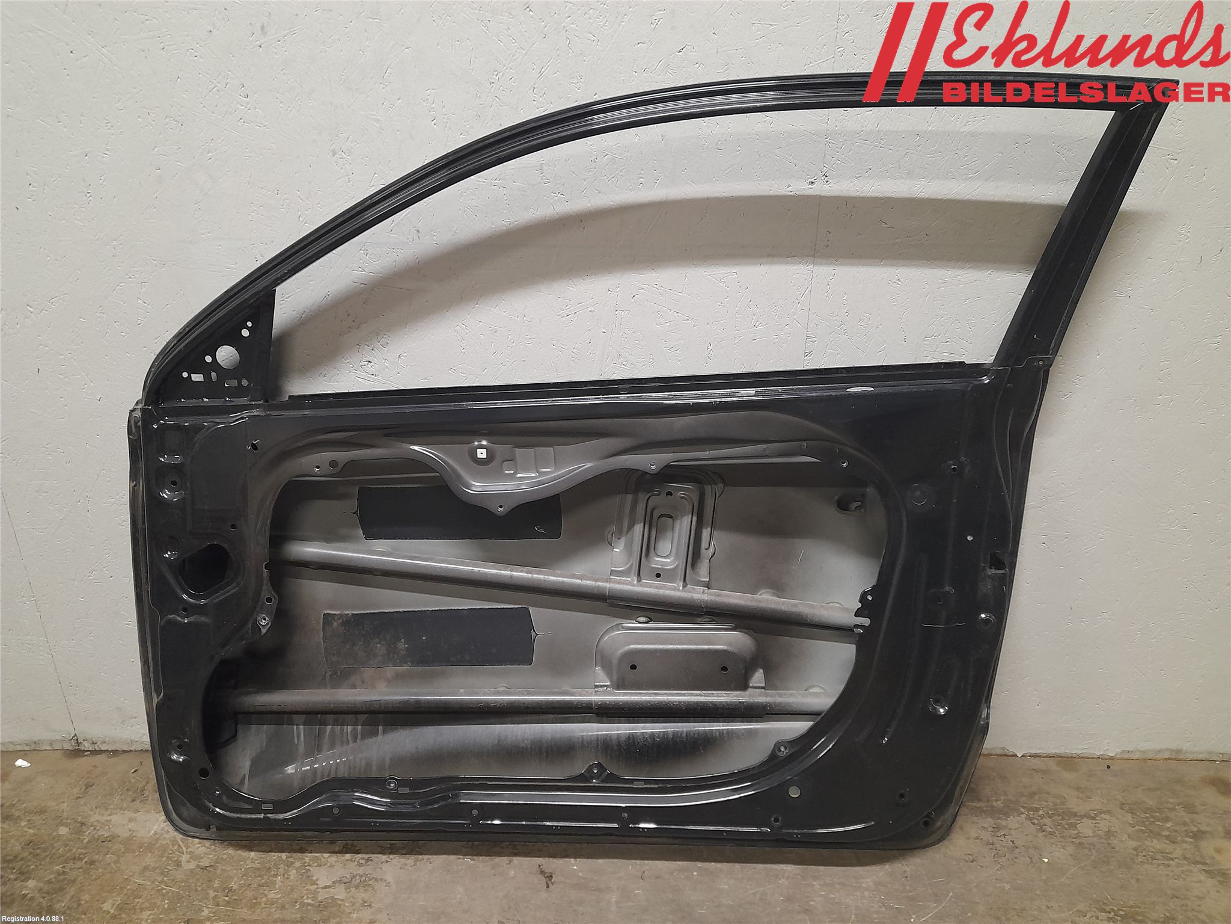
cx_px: 616
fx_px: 889
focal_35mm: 25
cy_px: 462
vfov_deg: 54.9
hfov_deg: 69.4
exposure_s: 1/50
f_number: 2
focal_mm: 4.6
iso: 400
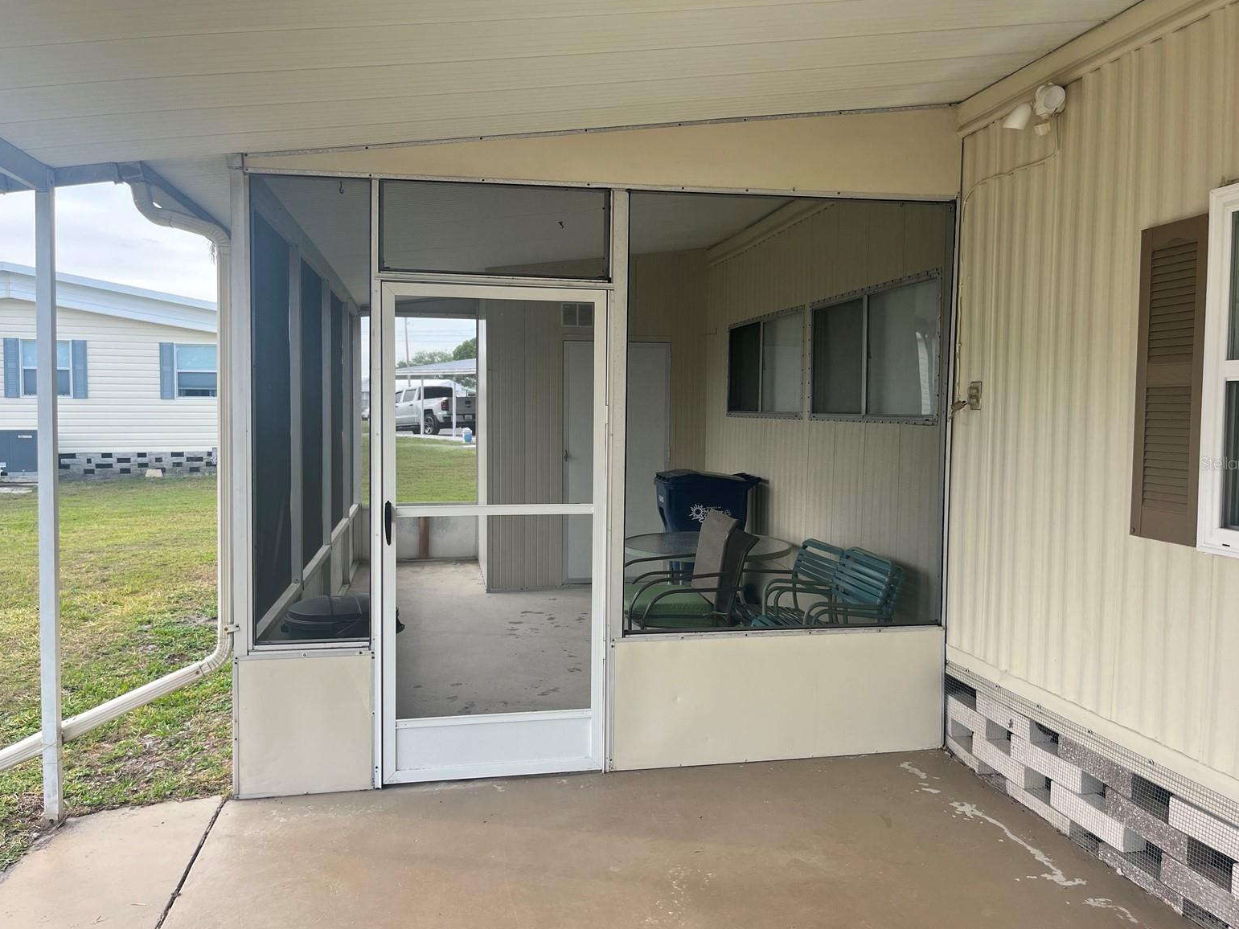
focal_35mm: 27
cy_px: 463
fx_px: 966
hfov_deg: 65.3
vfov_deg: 51.4
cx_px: 633
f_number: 1.6
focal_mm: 5.1
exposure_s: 1/447
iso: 50
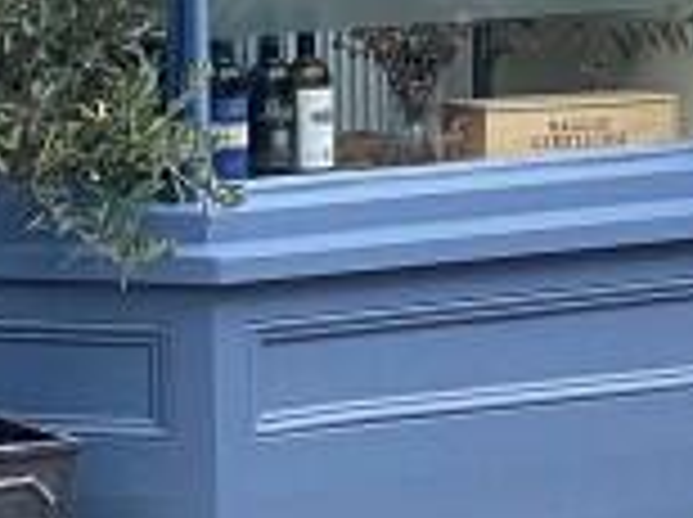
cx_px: -752
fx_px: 6916
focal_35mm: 346
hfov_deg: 5.6
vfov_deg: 4.3
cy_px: -302
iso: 20
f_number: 2
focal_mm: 6
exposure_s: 1/305
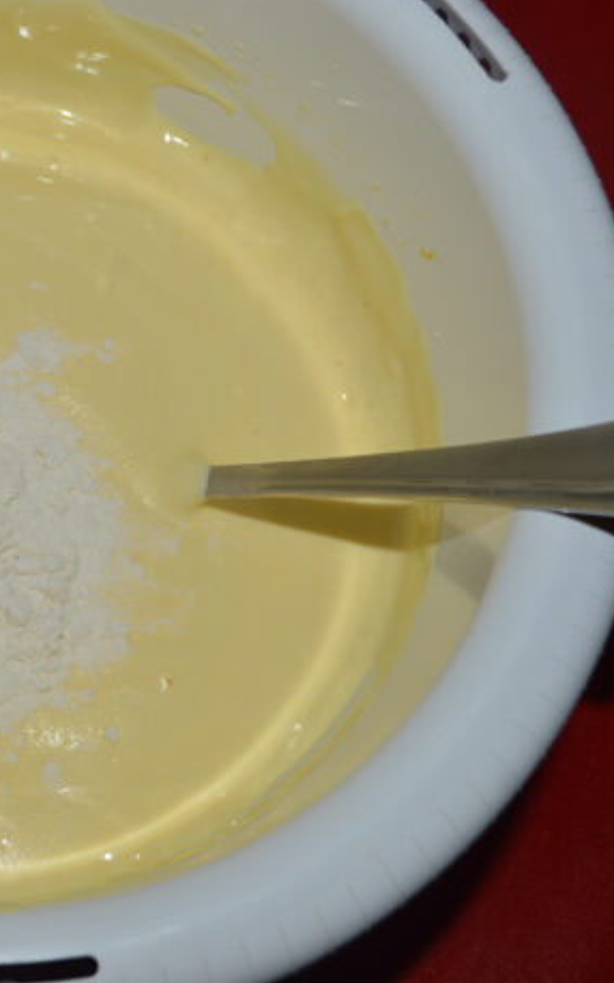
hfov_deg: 21.6
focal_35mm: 56
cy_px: 488
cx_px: -105
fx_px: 1500
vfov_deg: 36.3
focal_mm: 24
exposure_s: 1/60
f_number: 8
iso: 100
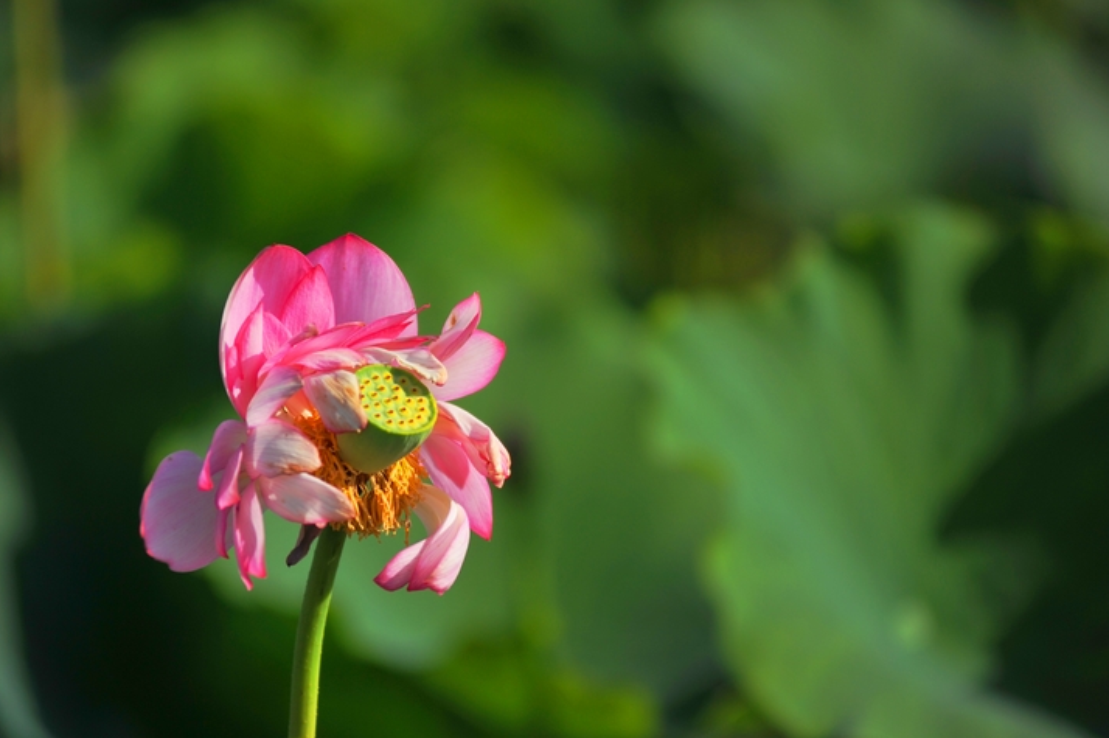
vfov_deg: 6.1
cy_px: 395
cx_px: 511
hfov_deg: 9.2
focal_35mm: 224
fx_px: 6895
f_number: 2.8
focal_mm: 200
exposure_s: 1/1250
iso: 200
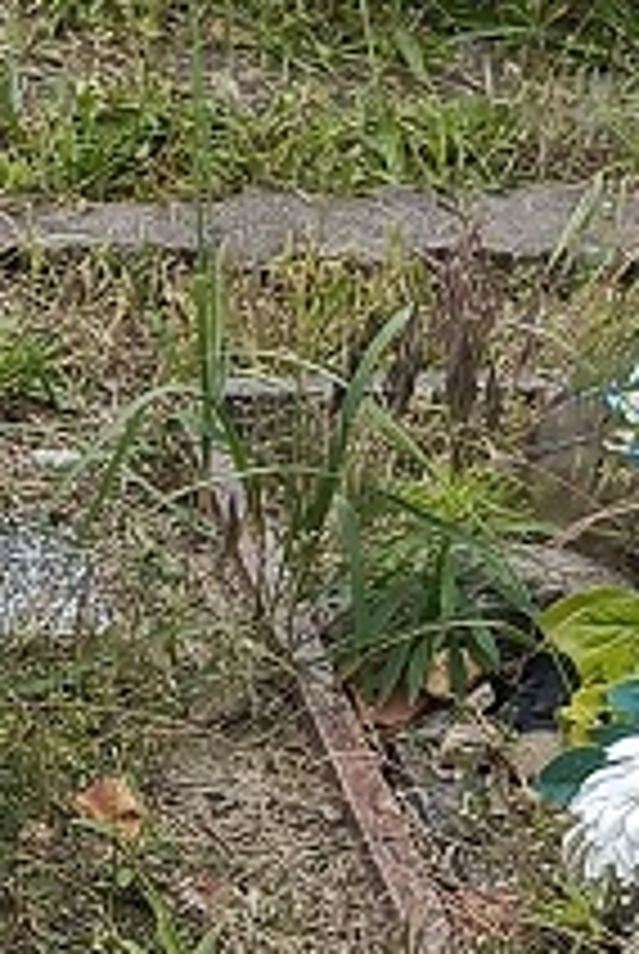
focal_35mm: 140
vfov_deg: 14.0
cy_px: 1258
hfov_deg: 8.8
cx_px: -947
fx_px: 3715
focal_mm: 5.25
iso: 51
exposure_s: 1/290
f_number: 1.75
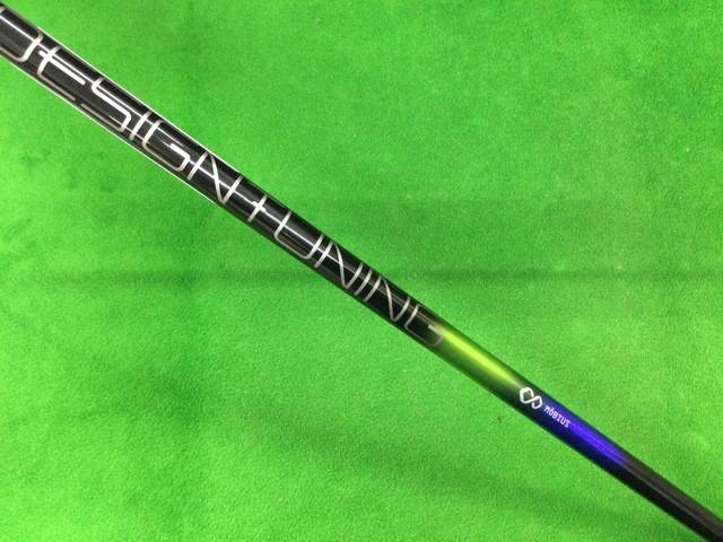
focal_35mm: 31
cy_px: 271
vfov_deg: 45.4
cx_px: 362
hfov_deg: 58.4
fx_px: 647
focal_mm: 3.3
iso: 200
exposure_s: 1/24
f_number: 2.4
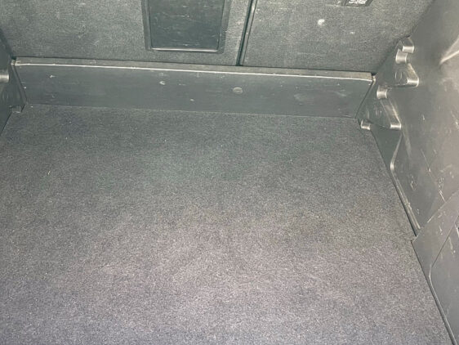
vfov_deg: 38.1
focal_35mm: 37
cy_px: 108
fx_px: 491
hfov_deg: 50.0
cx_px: 196
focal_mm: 4.2
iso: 125
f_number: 1.6
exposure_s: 1/83
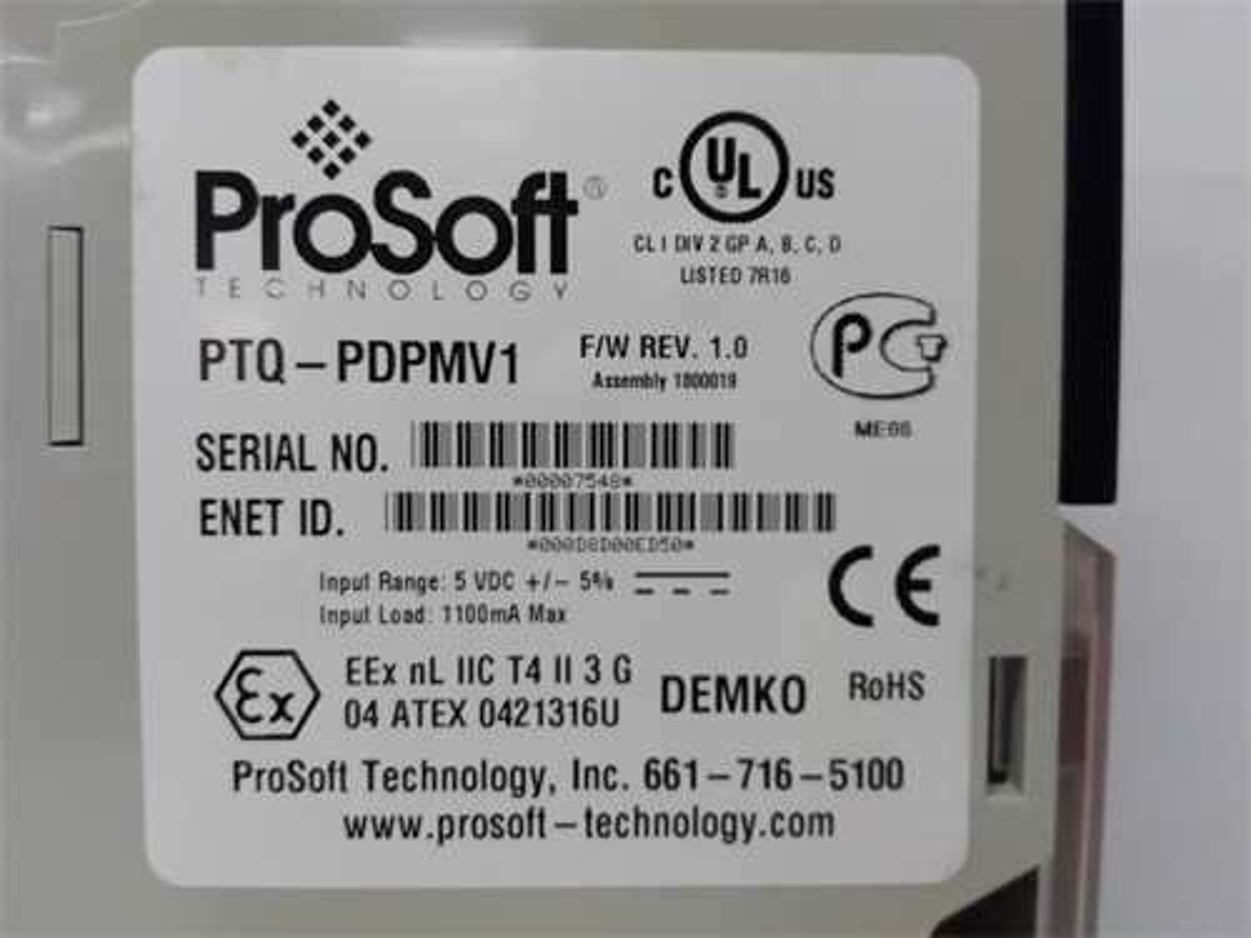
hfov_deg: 65.3
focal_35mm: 27
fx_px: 976
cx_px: 626
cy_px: 469
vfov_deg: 51.4
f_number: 2
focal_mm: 3.79
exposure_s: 1/33
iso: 182
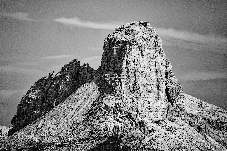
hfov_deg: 6.2
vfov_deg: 4.2
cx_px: 114
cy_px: 76
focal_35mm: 331
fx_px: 2087
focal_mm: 331
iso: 400
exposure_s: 1/3200
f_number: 6.3
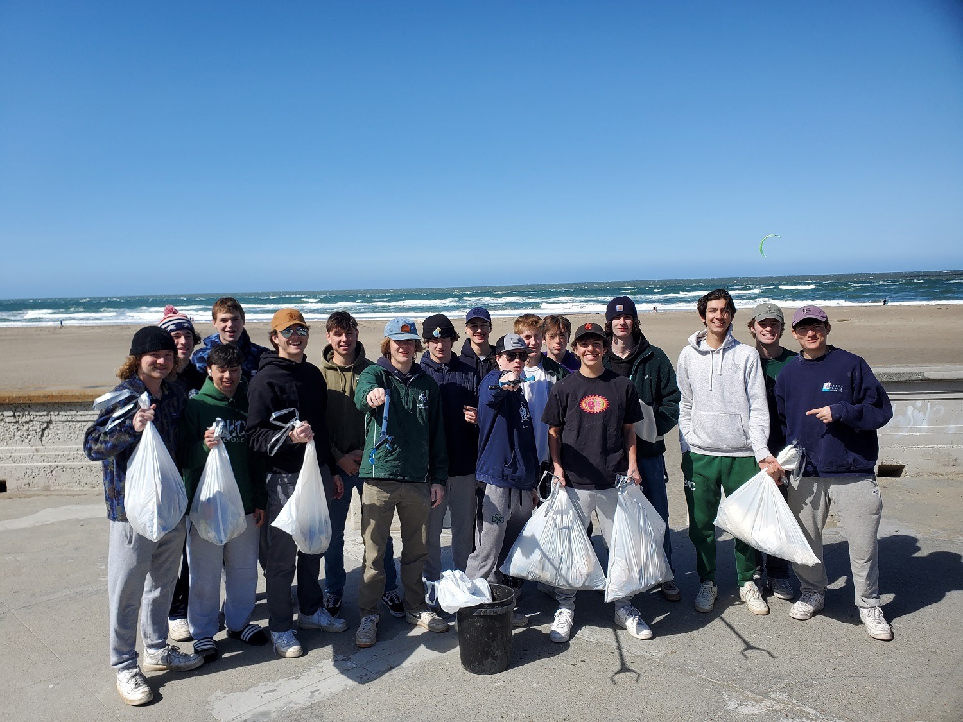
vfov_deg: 53.1
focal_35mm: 26
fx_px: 723
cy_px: 361
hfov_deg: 67.3
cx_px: 482
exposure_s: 1/1837
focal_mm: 4.3
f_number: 2.4
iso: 50
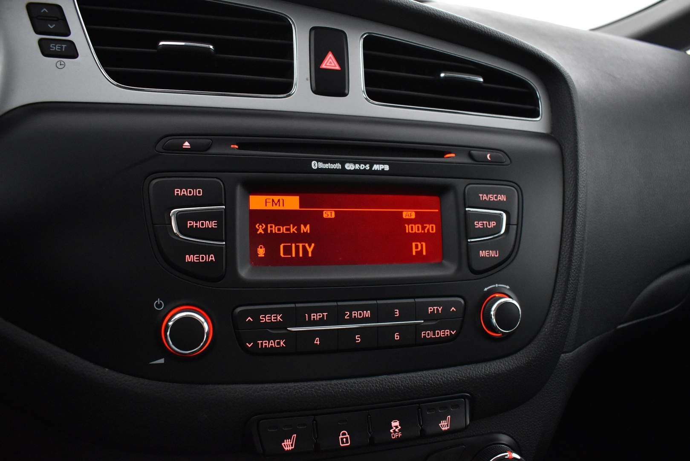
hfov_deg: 67.4
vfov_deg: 47.9
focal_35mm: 27
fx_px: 518
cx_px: 345
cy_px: 230
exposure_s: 1/50
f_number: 3.5
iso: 3200
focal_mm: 18
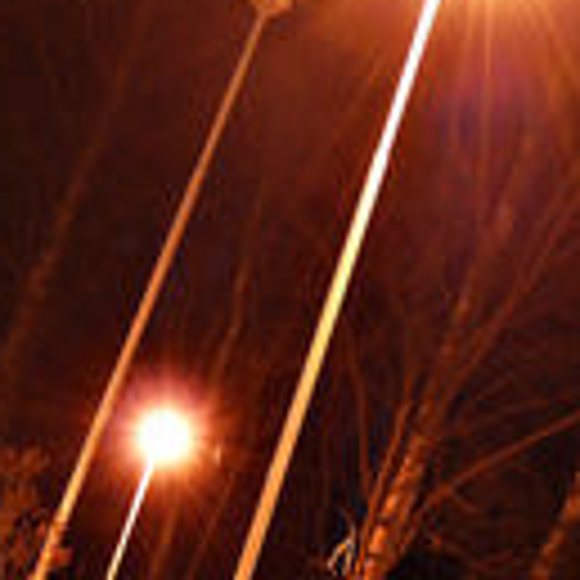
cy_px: 679
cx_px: 261
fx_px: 3602
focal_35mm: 190
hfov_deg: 9.2
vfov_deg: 9.1
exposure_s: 7.1
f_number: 4.2
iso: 100
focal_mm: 30
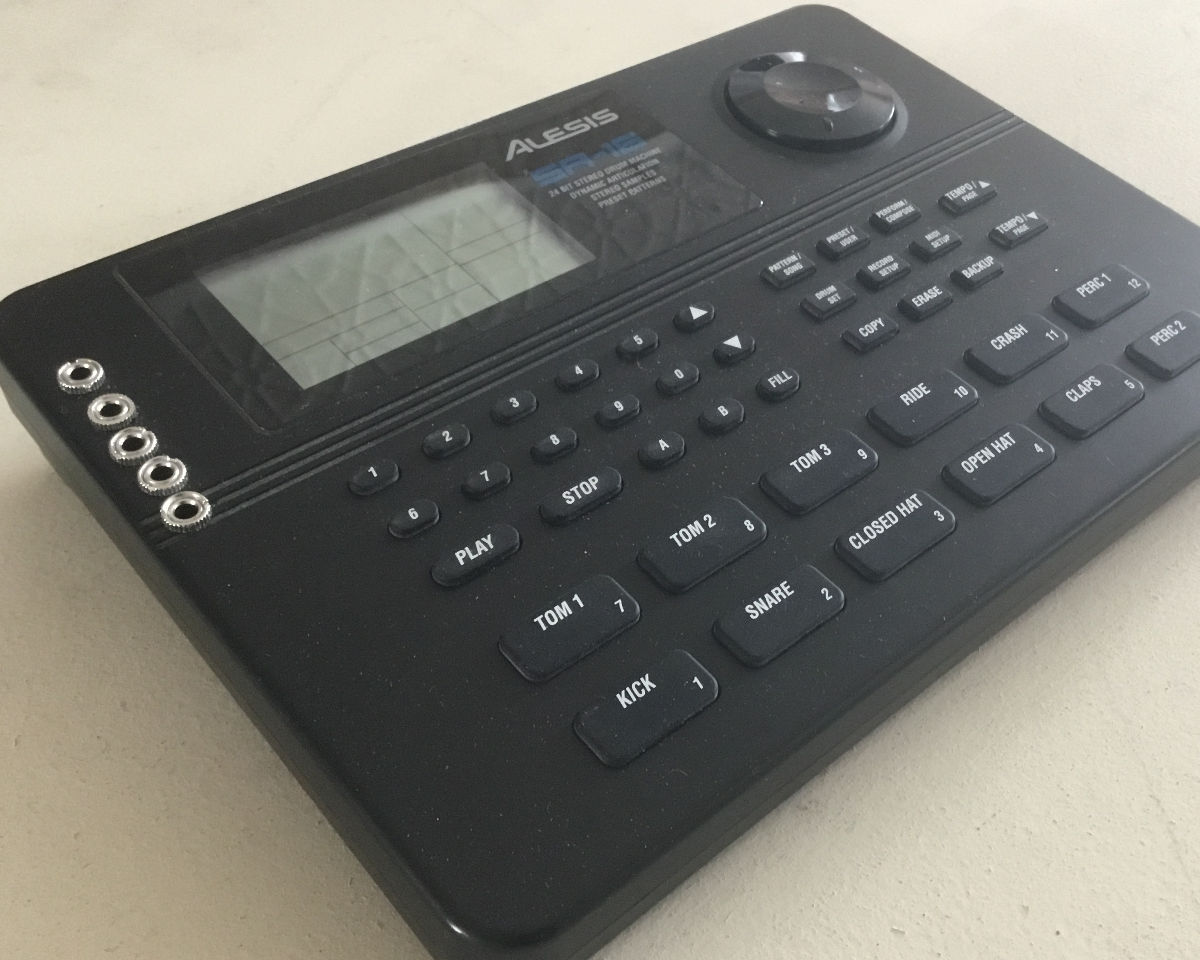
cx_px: 685
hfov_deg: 48.9
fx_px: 1314
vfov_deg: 40.1
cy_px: 496
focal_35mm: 37
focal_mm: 3.3
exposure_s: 1/24
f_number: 2.4
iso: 200
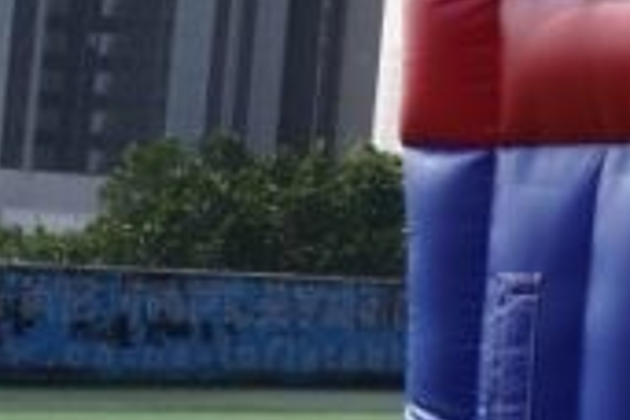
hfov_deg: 11.4
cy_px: 175
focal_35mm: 144
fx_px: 2520
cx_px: 1581
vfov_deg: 9.5
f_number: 8
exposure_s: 1/250
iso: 100
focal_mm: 16
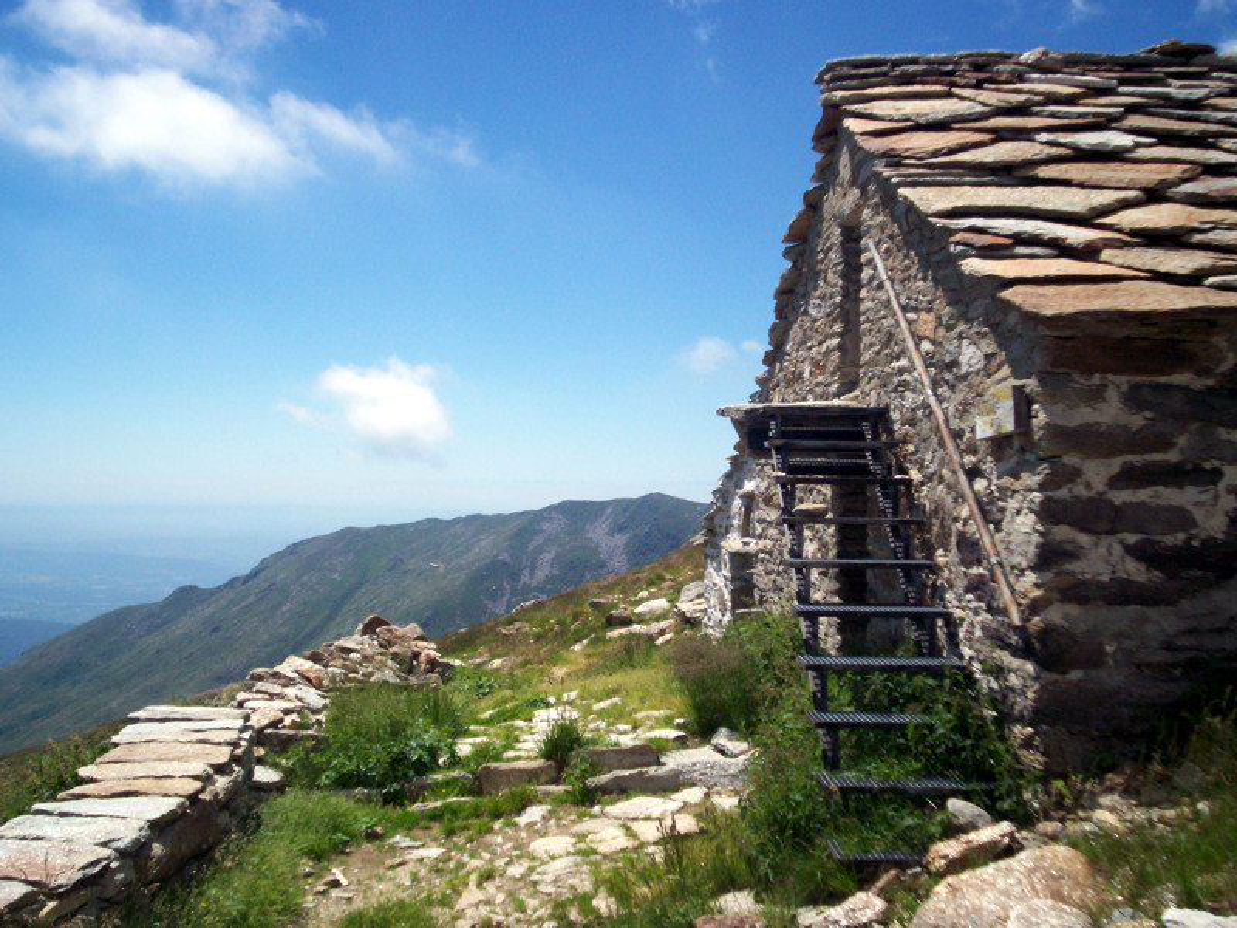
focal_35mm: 36
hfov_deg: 51.4
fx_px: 1286
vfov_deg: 39.7
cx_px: 618
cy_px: 464
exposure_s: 1/912
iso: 100
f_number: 4.5
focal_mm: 5.9
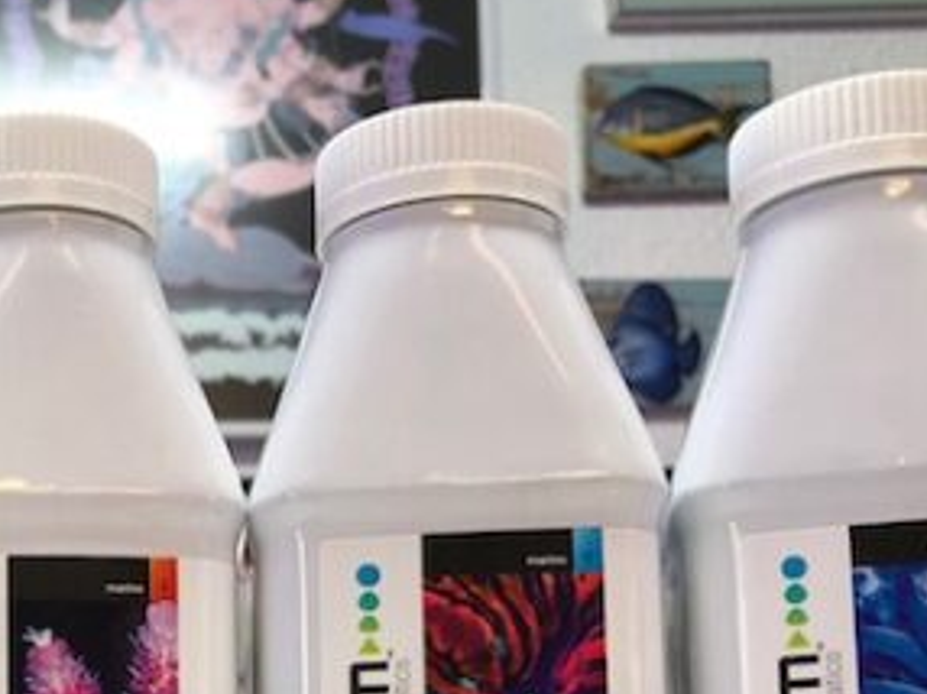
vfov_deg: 17.9
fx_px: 2087
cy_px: 833
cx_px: -3
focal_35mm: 78
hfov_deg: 23.9
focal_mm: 3.99
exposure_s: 1/30
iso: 20
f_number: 1.8
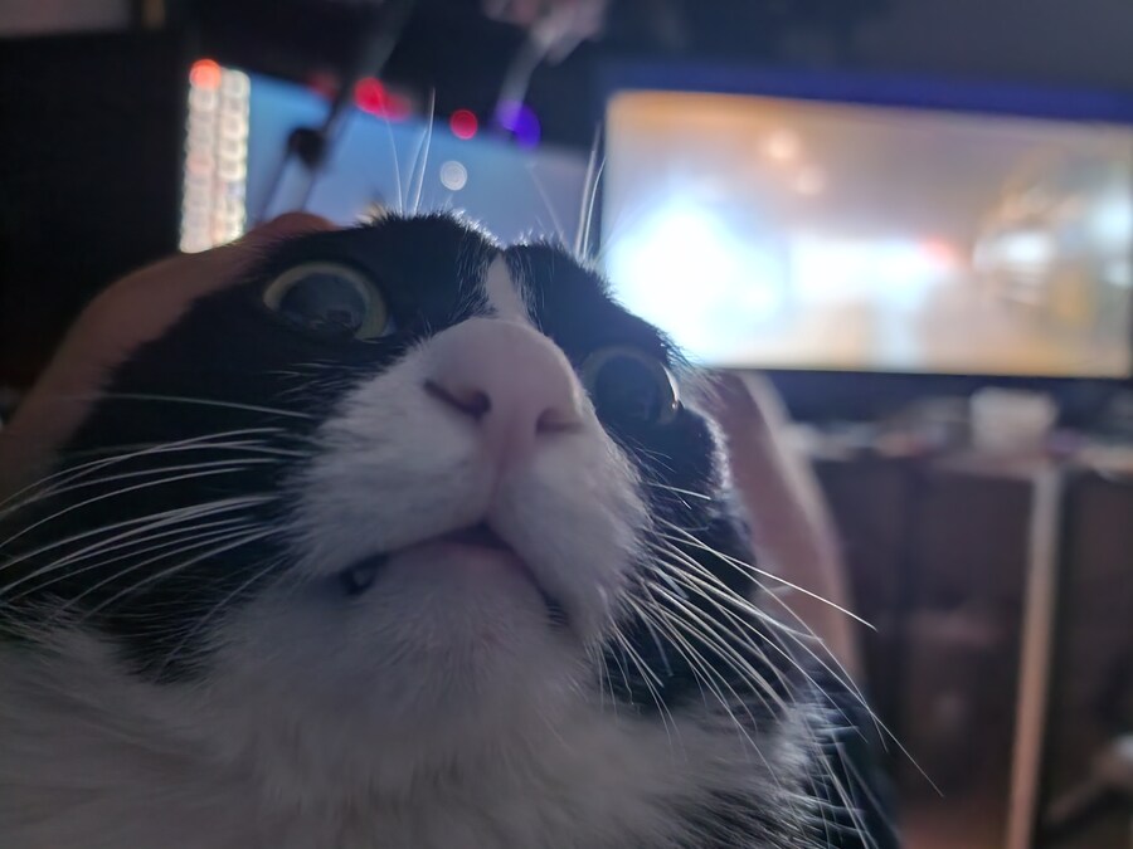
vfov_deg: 58.9
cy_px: 424
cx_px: 566
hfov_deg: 73.9
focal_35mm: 23
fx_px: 753
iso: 1250
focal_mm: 6.4
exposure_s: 1/10
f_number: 1.8
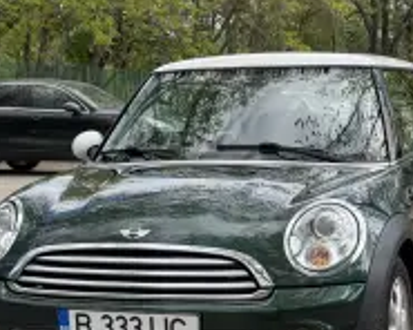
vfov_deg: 16.8
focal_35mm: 91
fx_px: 1112
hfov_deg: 21.0
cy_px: 239
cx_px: 259
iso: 80
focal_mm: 6.76
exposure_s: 1/1715
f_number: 1.78
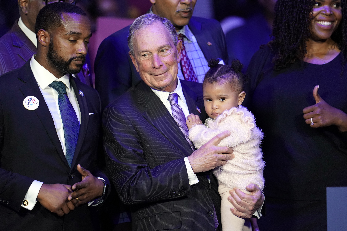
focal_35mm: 400
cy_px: 116
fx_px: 3855
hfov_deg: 5.2
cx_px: 174
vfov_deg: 3.4
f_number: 2.8
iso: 4000
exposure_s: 1/500
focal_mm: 400
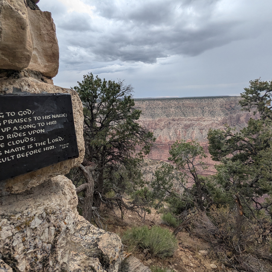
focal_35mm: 19
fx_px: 169
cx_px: 129
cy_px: 137
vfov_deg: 77.7
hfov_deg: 77.6
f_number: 2.2
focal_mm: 2.35
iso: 37
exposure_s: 1/382
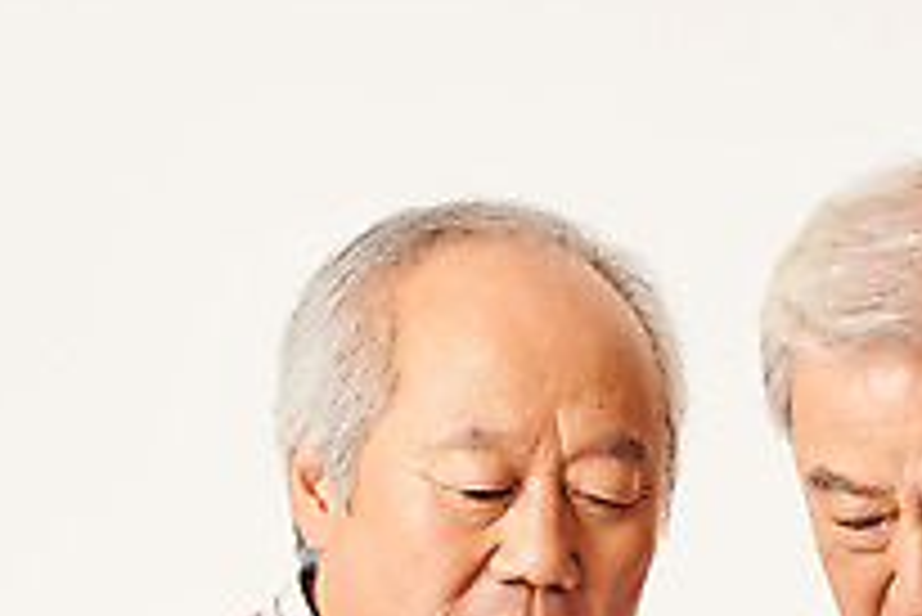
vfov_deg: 3.5
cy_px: 877
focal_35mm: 394
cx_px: 632
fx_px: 10098
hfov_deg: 5.2
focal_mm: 135
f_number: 8
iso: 100
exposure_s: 1/125
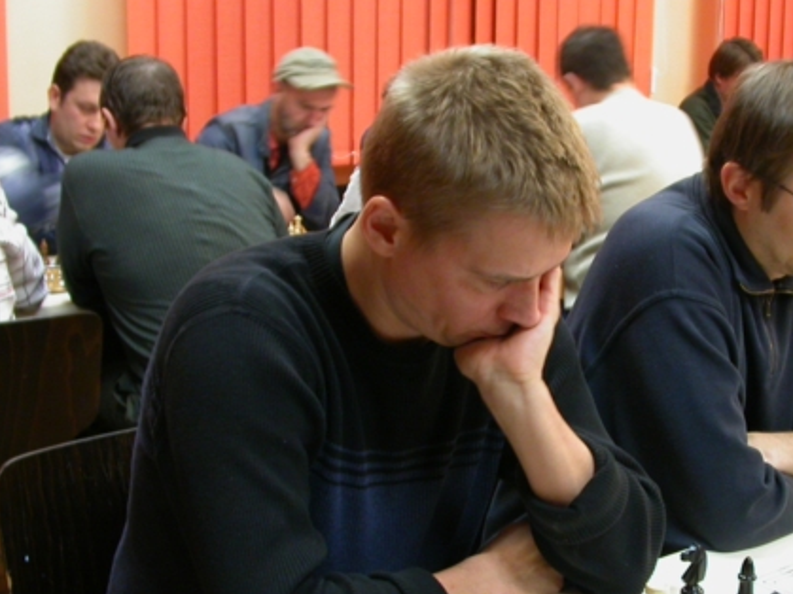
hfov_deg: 32.8
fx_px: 1328
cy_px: 392
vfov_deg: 25.1
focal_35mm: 58
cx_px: 562
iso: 100
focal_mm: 7.85
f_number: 2.6
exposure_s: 1/5.8
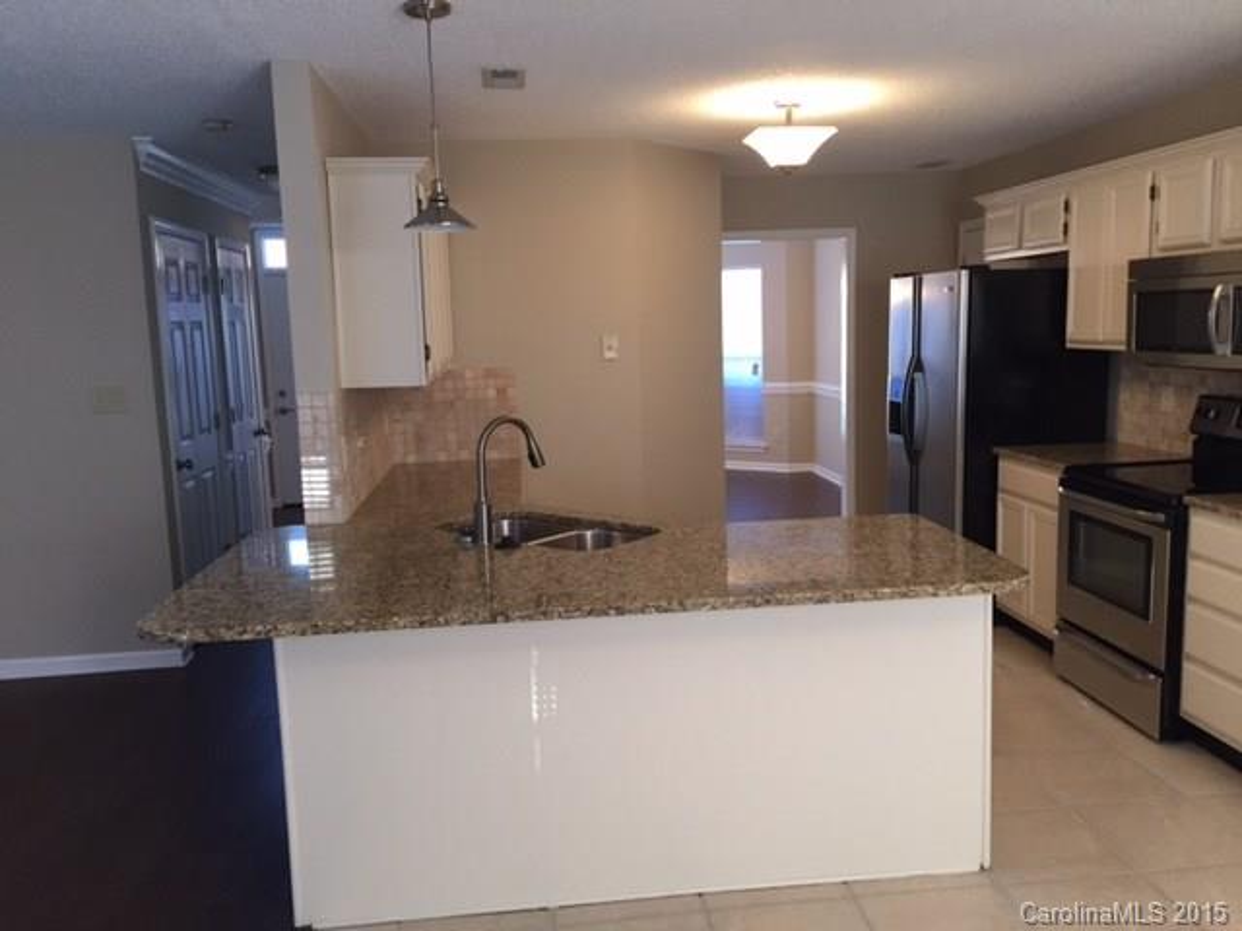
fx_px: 1041
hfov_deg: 61.7
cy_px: 466
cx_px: 621
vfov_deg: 48.2
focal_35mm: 29
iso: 50
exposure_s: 1/30
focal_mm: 4.15
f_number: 2.2
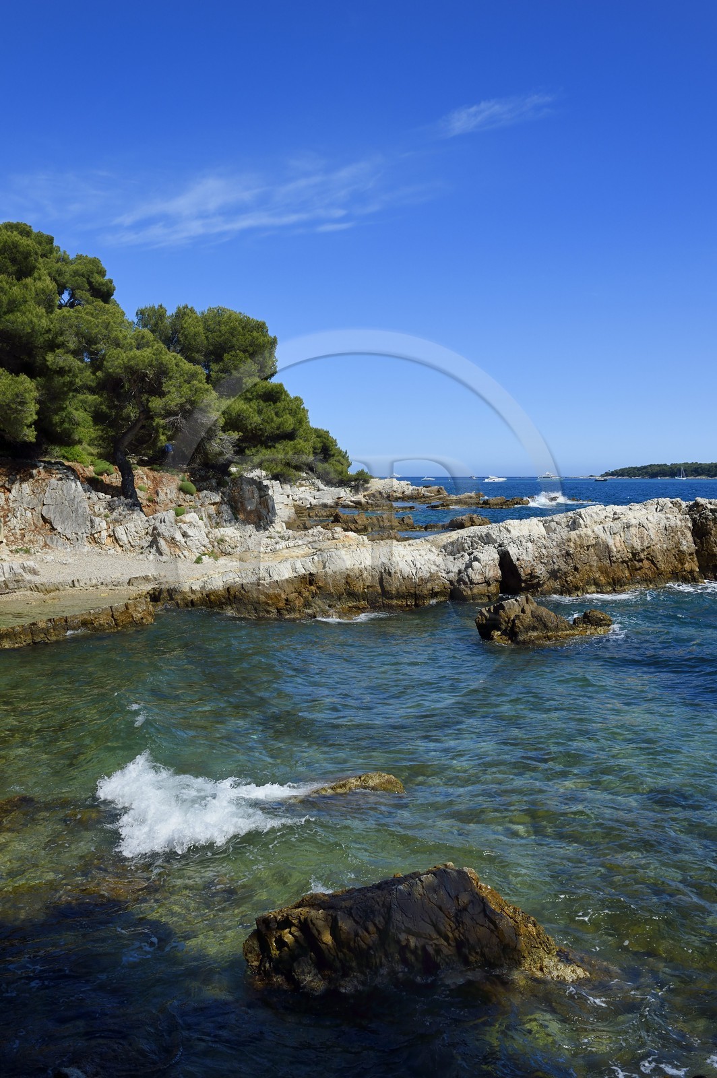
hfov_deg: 41.0
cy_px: 539
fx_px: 958
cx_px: 358
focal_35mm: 32
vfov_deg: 58.8
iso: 200
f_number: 13
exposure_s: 1/320
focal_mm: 32
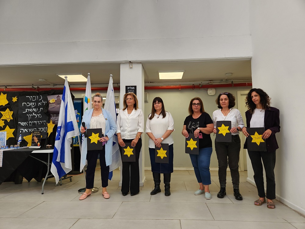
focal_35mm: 23
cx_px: 152
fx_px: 203
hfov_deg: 73.9
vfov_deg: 58.9
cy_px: 114
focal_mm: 5.4
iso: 50
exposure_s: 1/180
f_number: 1.8
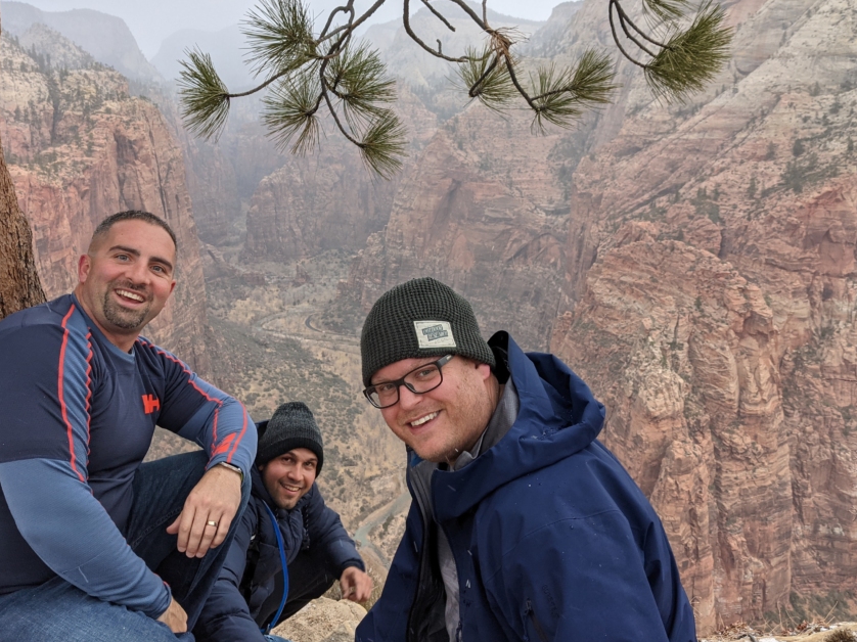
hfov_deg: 55.3
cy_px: 260
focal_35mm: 33
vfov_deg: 42.7
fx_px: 817
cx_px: 393
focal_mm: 4.38
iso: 56
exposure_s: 1/115
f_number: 1.73
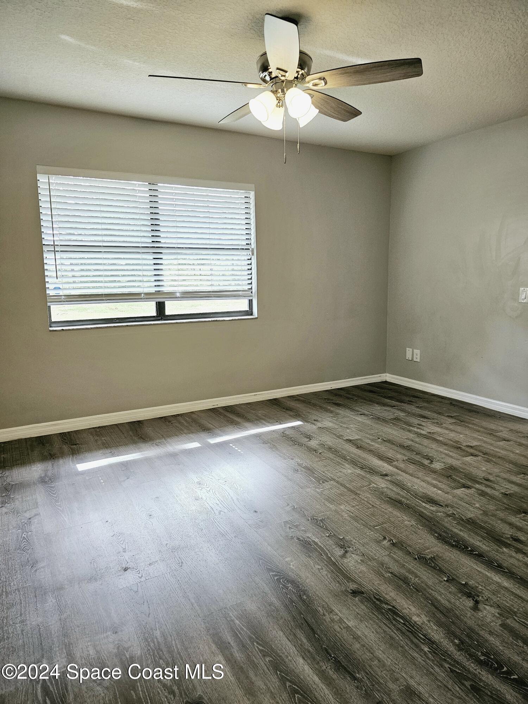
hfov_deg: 58.9
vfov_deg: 73.9
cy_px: 352
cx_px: 264
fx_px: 468
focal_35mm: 23
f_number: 1.7
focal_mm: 6.3
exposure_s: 1/208
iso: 200
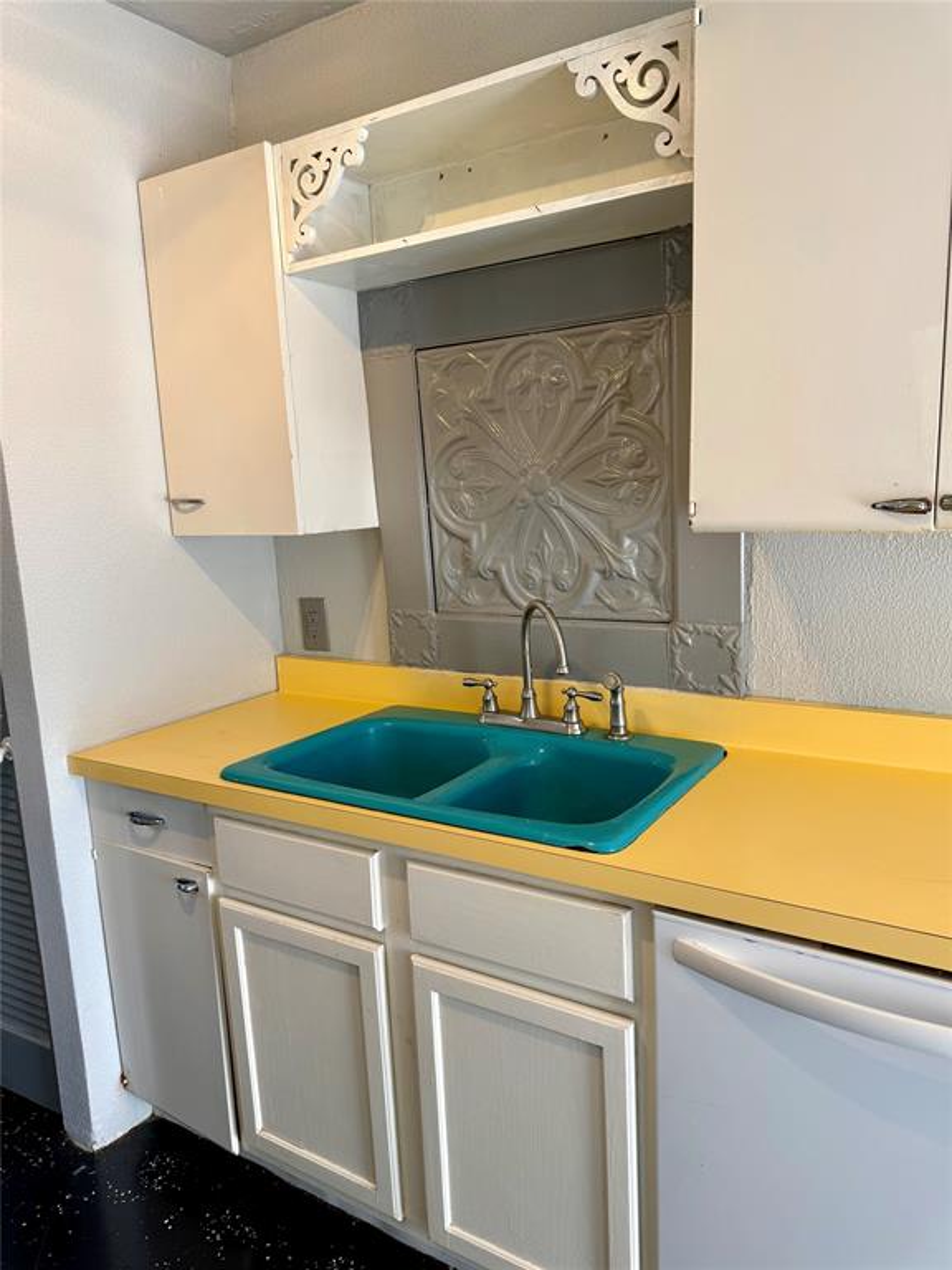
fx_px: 880
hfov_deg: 56.8
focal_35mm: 24
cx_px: 476
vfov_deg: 71.6
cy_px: 635
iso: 125
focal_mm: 6.76
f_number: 1.78
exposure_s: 1/60
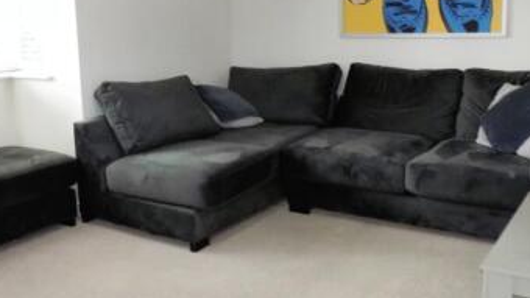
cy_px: 121
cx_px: 196
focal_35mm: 43
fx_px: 604
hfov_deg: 46.9
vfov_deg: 27.6
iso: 280
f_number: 3.1
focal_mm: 4
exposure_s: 1/30
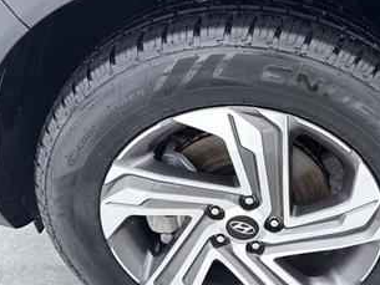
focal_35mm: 43
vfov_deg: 33.2
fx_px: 472
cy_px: 202
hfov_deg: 43.3
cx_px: 248
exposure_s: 1/660
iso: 50
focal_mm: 5.96
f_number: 1.6
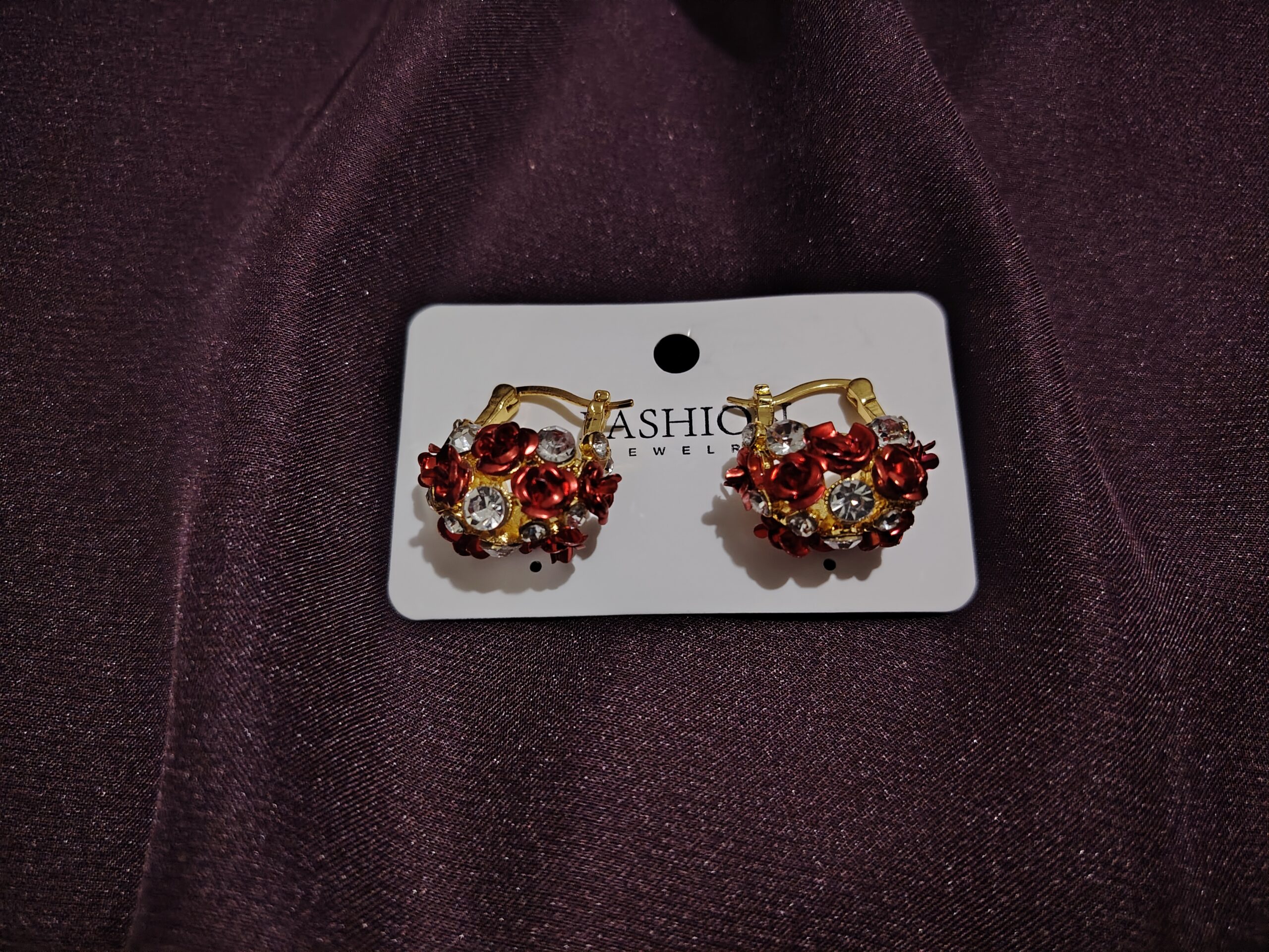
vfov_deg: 56.8
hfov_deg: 71.6
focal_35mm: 24
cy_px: 476
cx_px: 634
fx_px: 880
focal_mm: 5.25
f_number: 1.75
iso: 2584
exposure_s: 1/33.3
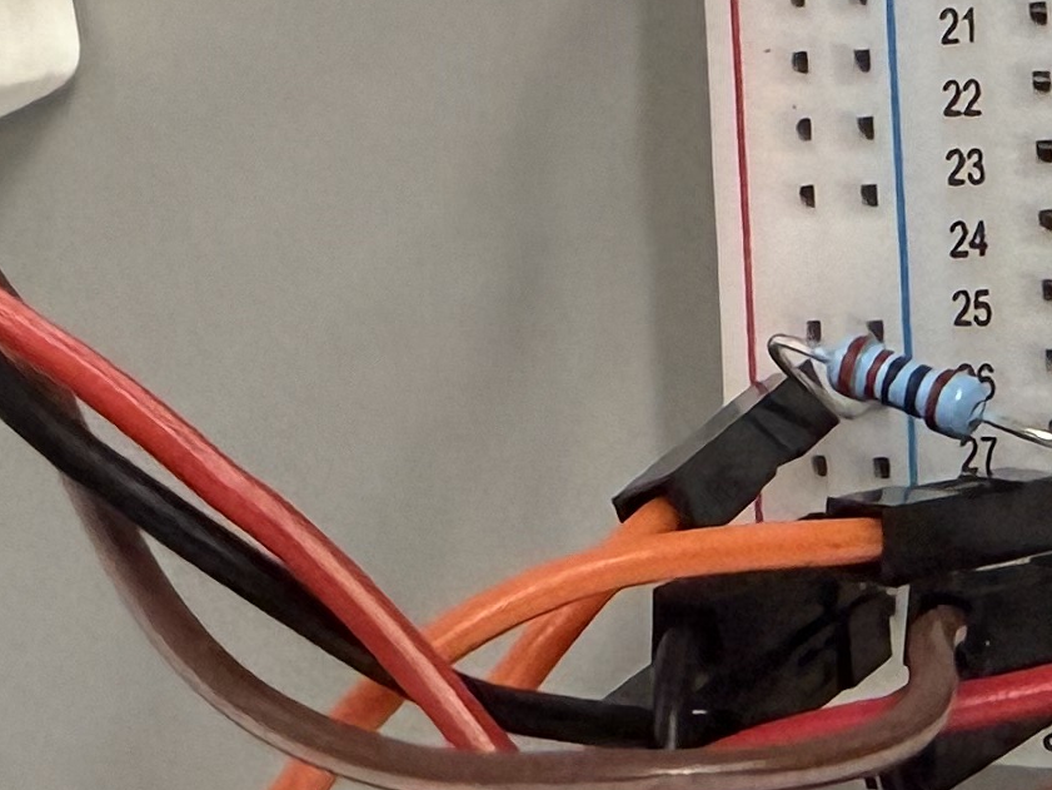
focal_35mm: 115
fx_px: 3495
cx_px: 1356
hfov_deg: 16.2
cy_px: -347
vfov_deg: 12.3
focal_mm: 2.22
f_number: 2.2
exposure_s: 1/60
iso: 500
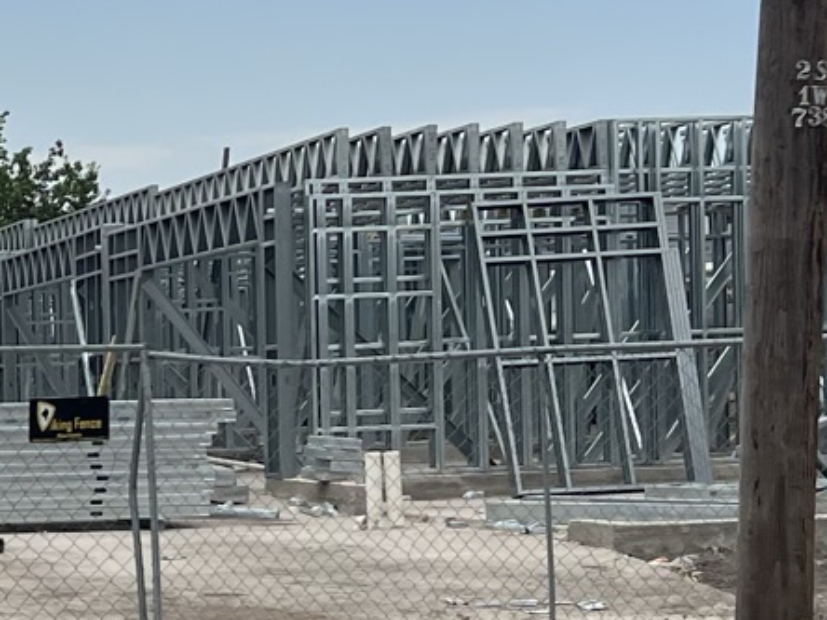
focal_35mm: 120
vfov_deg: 12.3
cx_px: -210
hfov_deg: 15.7
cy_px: 462
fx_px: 2867
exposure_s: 1/6579
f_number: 1.5
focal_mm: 5.7
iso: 50
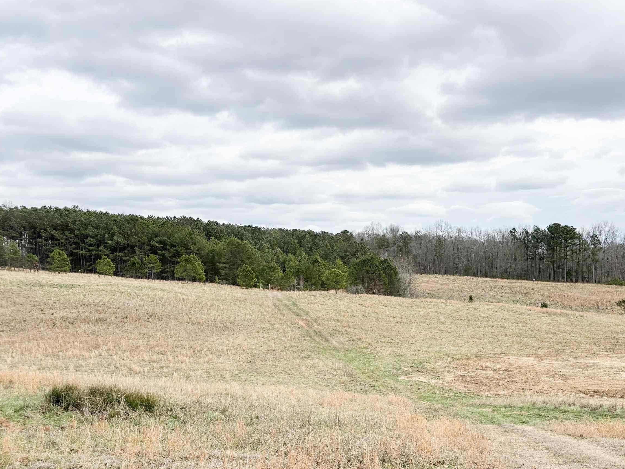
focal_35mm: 35
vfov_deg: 40.3
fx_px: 632
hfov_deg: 52.3
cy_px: 301
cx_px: 374
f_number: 1.6
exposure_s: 1/2288
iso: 50
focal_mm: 5.96
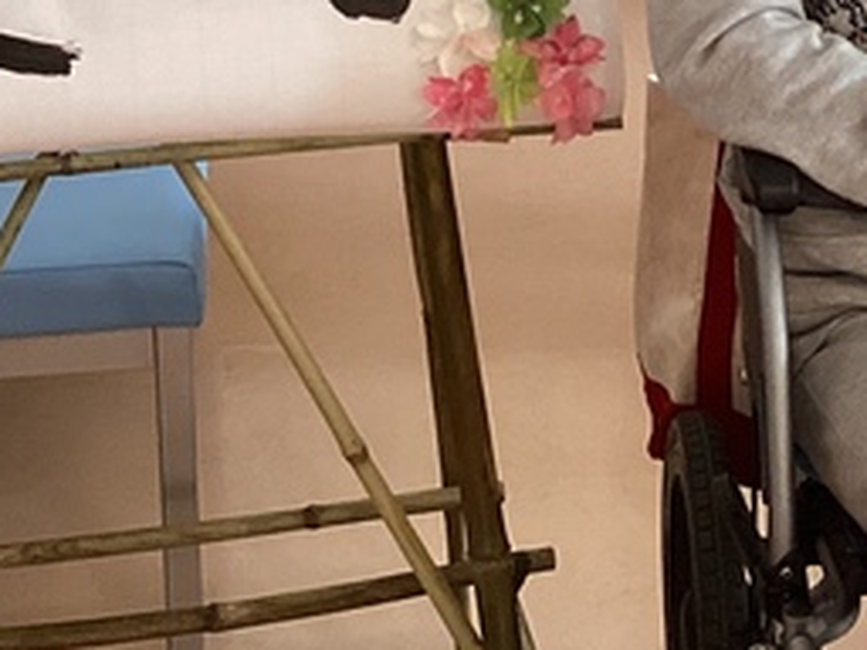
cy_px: -332
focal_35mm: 121
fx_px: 3031
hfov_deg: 16.3
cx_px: 484
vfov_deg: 11.7
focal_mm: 3.3
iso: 160
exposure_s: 1/50
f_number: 2.4
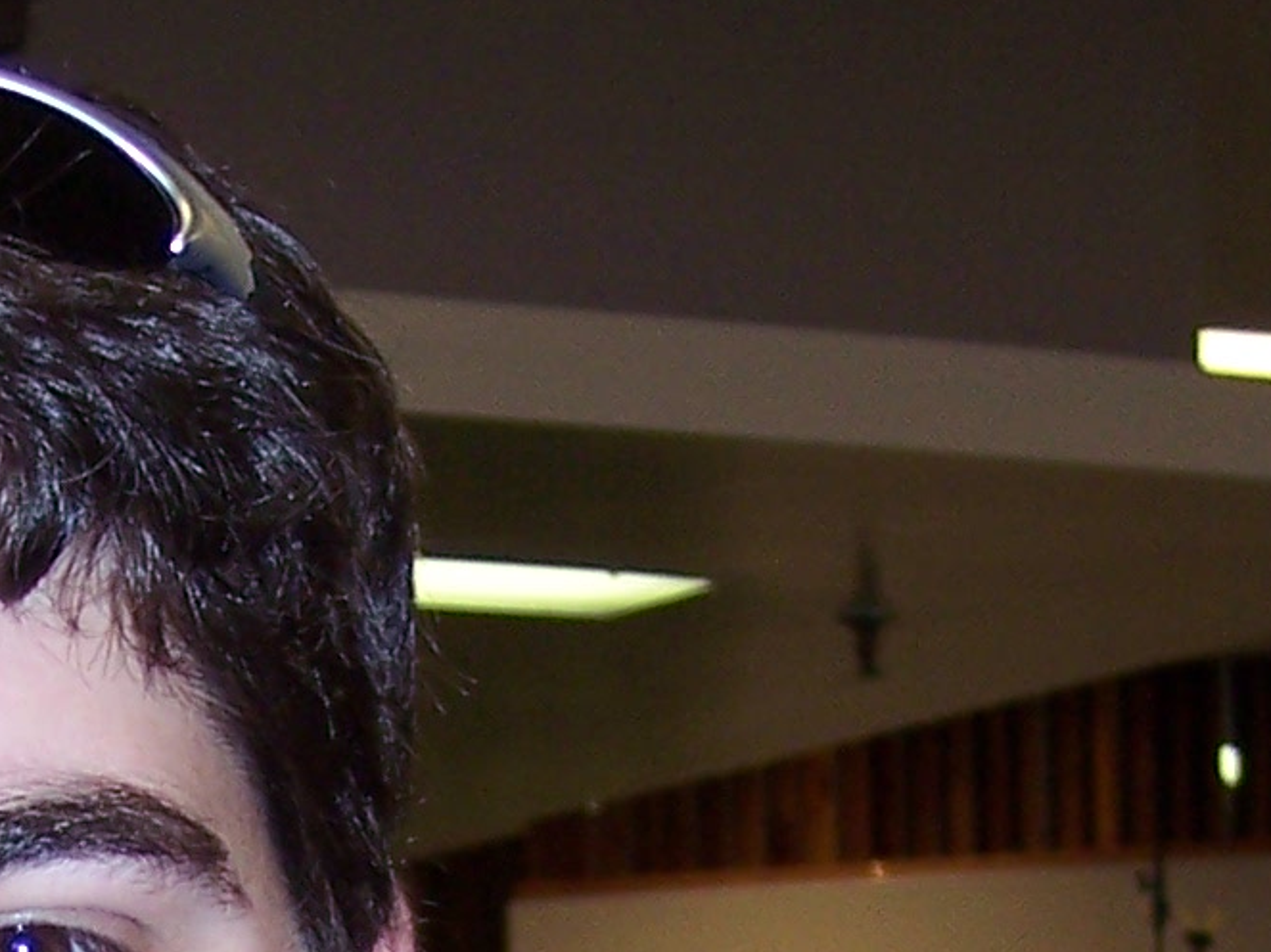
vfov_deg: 8.4
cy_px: 1917
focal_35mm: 168
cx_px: 50
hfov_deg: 11.7
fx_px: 6167
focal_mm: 8
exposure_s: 1/60
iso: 100
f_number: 2.8
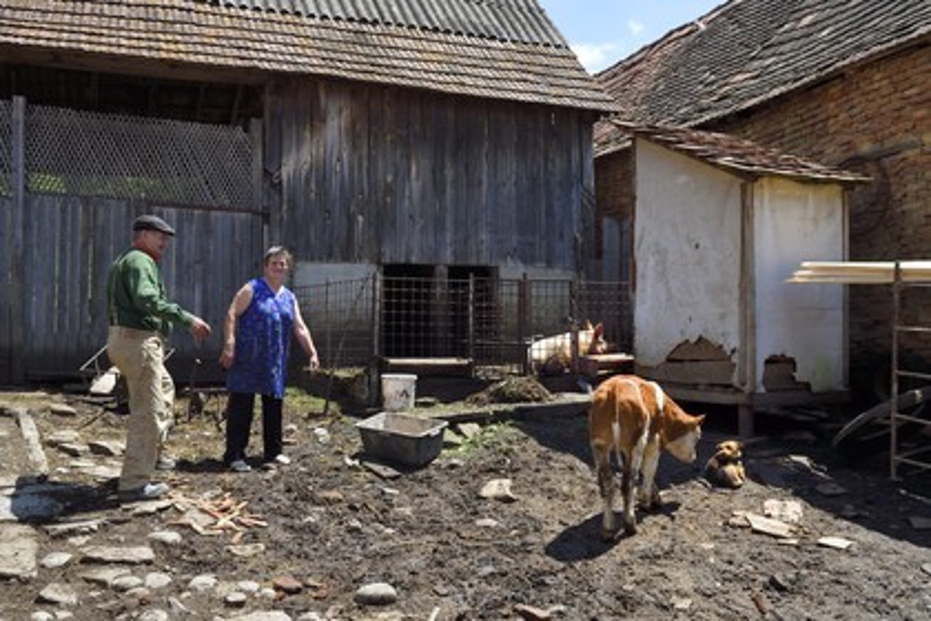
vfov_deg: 46.4
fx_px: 724
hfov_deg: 65.5
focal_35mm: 28
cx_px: 466
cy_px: 310
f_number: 11
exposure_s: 1/200
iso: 200
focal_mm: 28
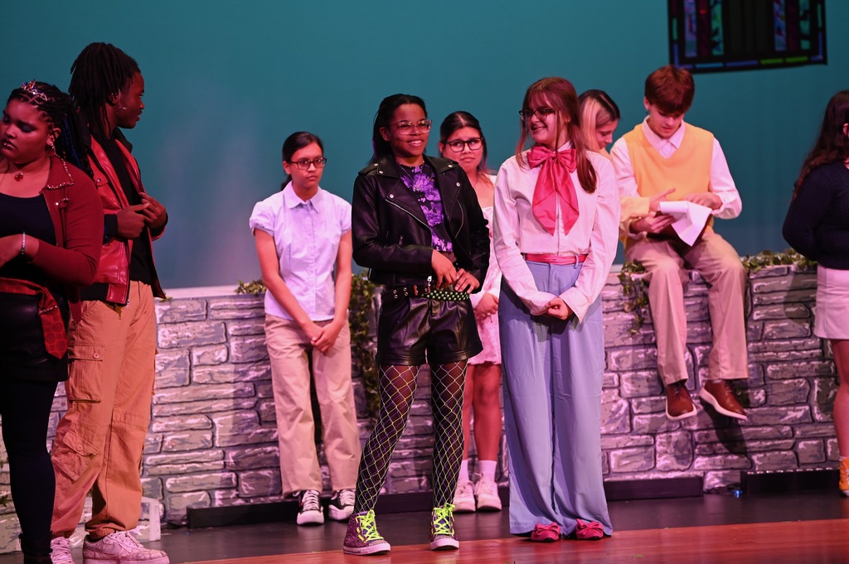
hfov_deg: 10.3
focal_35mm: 200
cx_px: 424
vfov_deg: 6.9
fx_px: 4713
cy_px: 282
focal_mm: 200
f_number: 2.8
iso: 1600
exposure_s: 1/500
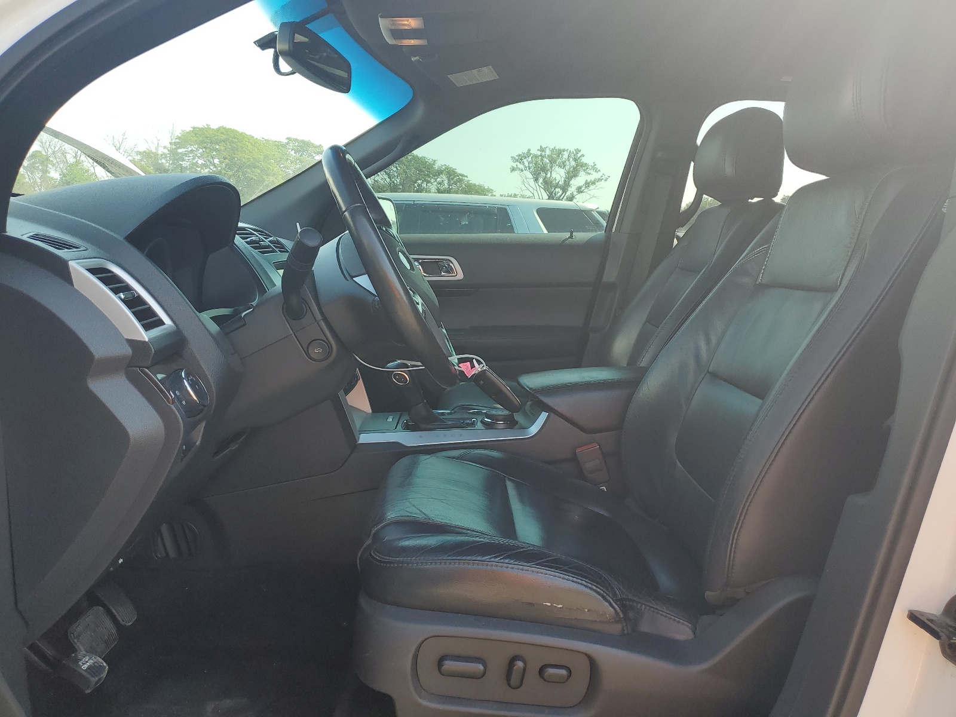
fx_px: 718
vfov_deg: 53.1
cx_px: 478
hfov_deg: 67.3
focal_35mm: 26
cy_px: 358
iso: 50
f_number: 1.5
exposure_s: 1/526
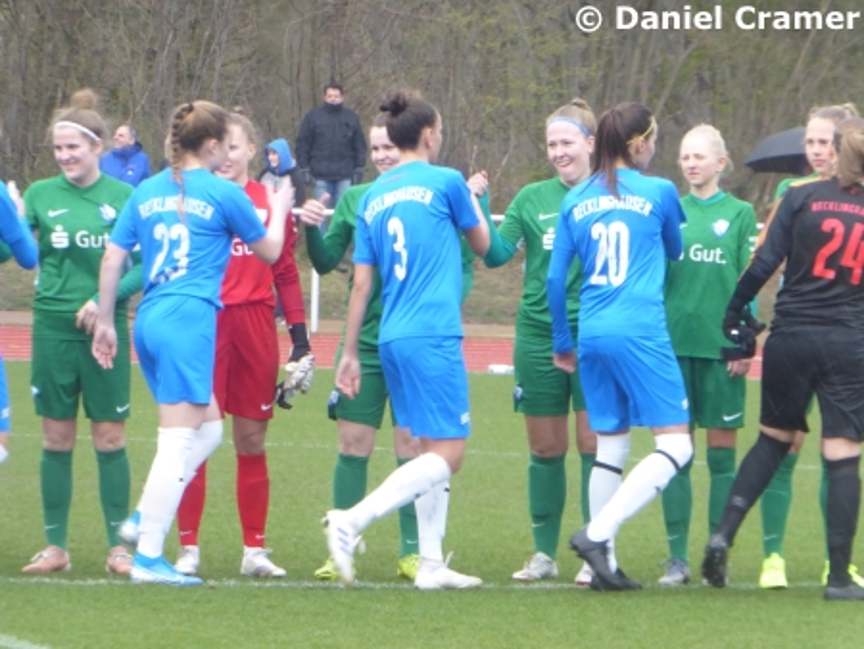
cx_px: 432
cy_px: 324
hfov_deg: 4.6
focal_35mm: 431
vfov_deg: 3.5
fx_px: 10763
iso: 250
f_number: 6
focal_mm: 77.3
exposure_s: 1/100
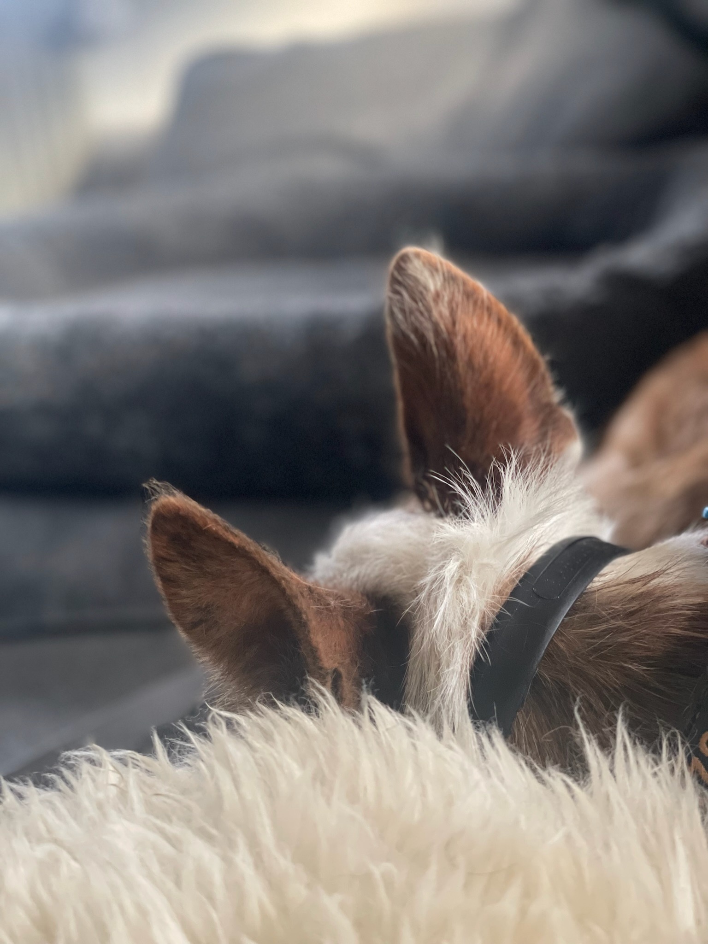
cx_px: 354
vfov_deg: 36.8
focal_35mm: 52
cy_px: 472
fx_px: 1419
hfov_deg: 28.0
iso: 400
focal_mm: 6
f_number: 2
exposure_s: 1/40
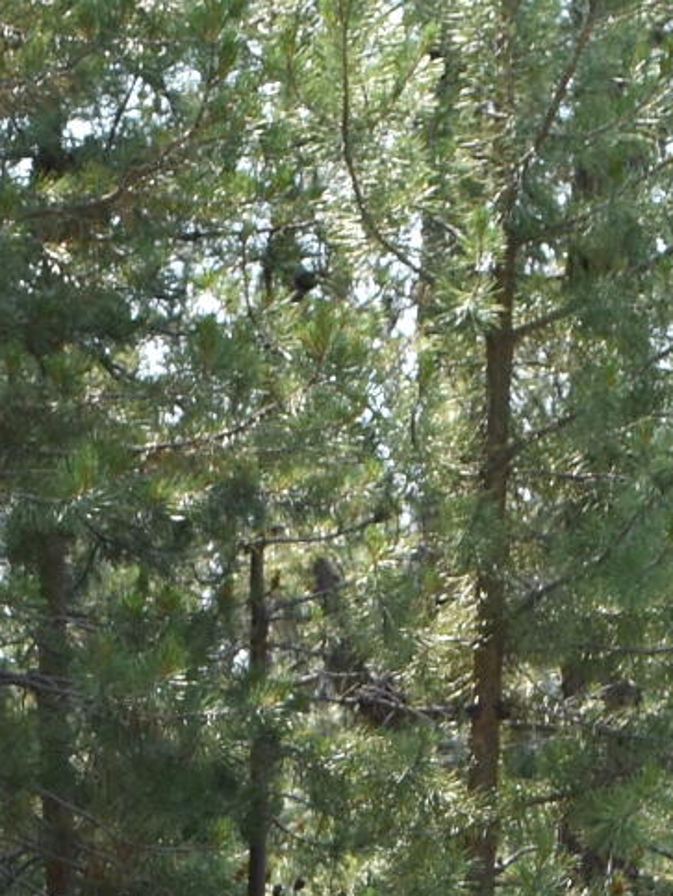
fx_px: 4634
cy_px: 1720
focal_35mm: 179
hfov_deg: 8.3
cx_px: 480
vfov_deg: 10.3
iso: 200
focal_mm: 20
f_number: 6.3
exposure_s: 1/250
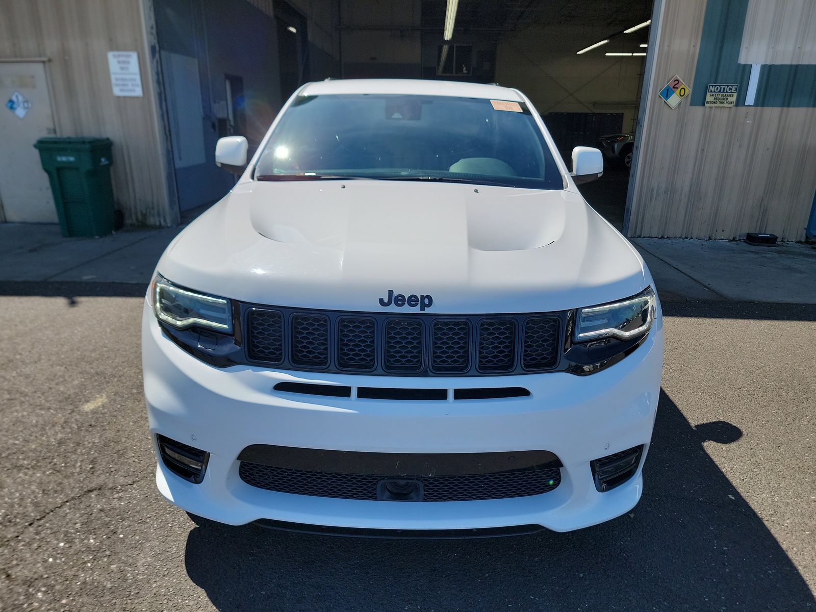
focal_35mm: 24
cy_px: 306
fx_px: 566
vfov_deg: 56.8
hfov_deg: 71.6
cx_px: 408
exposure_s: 1/978
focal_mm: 6.7
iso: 50
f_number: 1.8
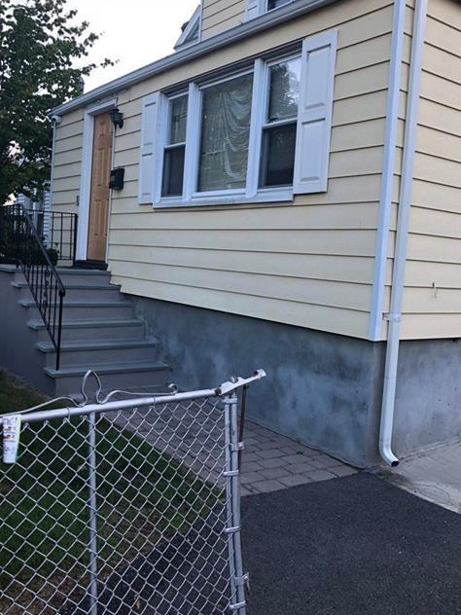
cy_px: 271
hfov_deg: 41.7
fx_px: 604
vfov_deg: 53.8
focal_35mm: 34
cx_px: 202
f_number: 1.8
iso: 20
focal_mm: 3.99
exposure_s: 1/126
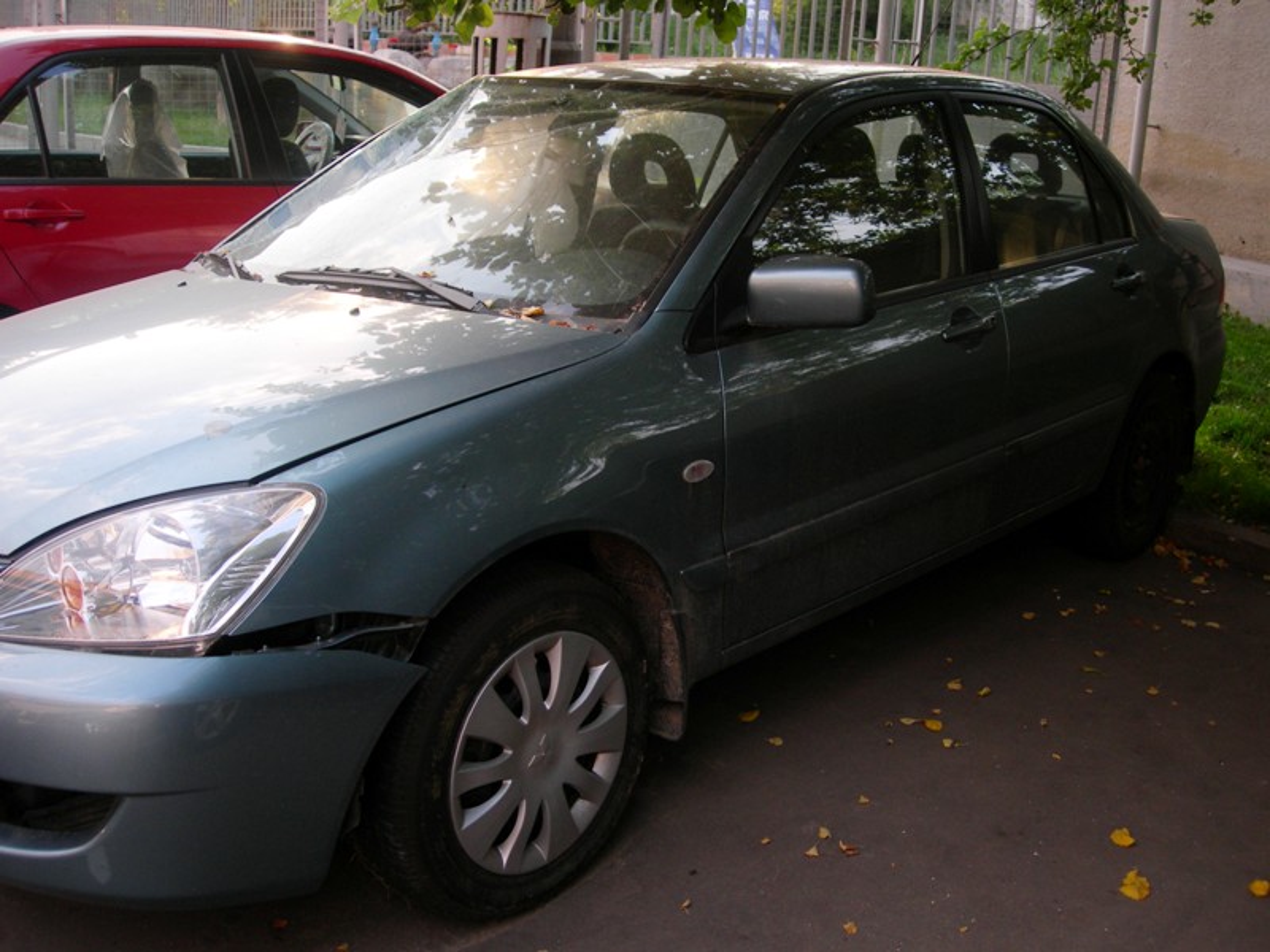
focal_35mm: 38
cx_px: 635
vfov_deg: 37.7
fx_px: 1394
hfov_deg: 49.0
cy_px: 476
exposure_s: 1/140
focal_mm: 7.8
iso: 50
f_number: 2.8
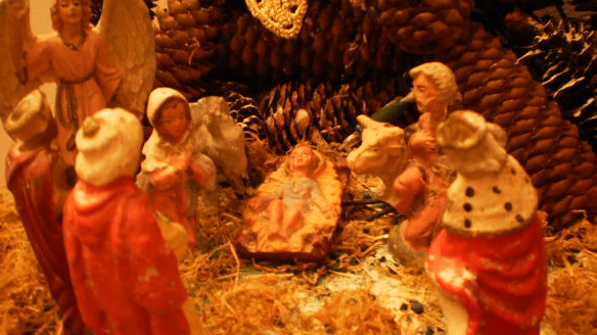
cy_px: 177
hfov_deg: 47.4
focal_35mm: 43
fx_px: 680
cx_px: 300
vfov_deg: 27.7
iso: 125
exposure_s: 1/4
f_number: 3.1
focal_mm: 6.3
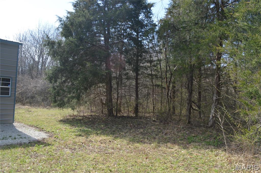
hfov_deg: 67.4
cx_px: 130
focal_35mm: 27
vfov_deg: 47.8
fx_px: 195
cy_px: 86
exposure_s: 1/160
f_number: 6.3
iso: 100
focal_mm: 18
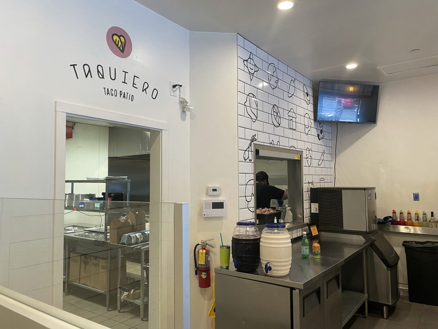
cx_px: 219
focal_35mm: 26
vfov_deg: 53.1
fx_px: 329
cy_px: 164
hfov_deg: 67.3
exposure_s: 1/60
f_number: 1.6
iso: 80
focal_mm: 4.2
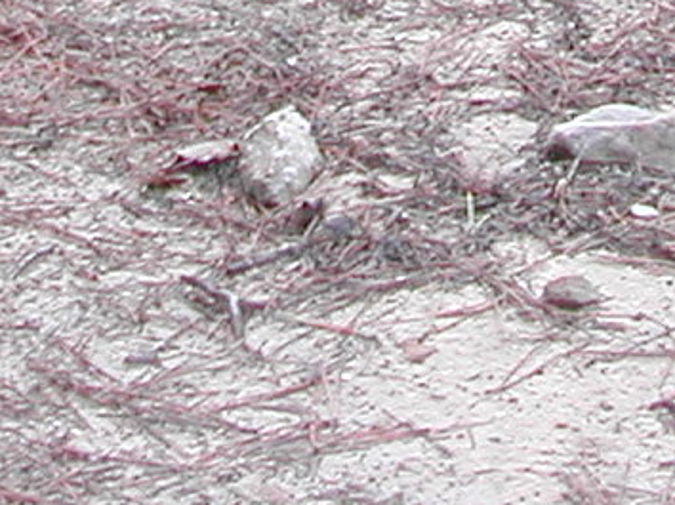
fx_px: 4287
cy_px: -911
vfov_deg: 6.3
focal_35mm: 220
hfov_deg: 9.0
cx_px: 517
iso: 100
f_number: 2.8
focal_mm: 8
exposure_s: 1/221
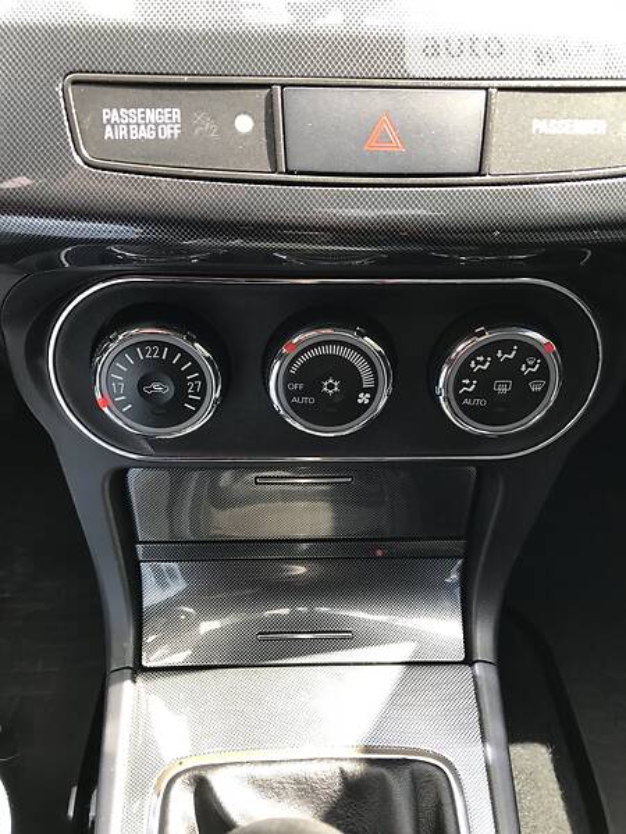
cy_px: 417
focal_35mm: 28
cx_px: 313
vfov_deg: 63.4
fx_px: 675
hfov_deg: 49.7
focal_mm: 4
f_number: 1.8
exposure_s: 1/100
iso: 32
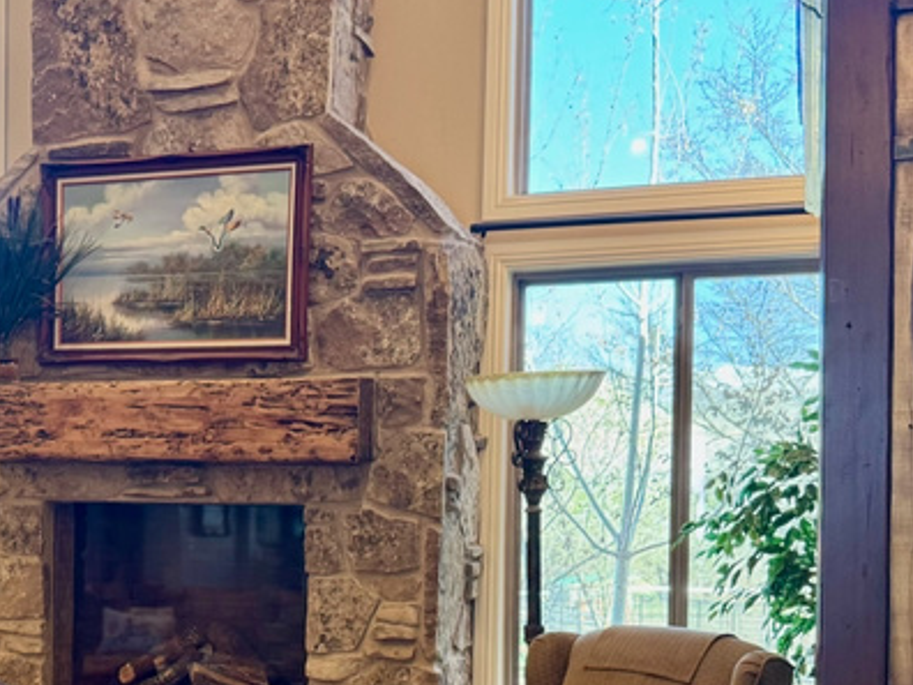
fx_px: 1635
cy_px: 542
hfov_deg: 29.7
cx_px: 69
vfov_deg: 23.3
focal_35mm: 62
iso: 160
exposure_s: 1/60
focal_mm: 6.76
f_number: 1.78
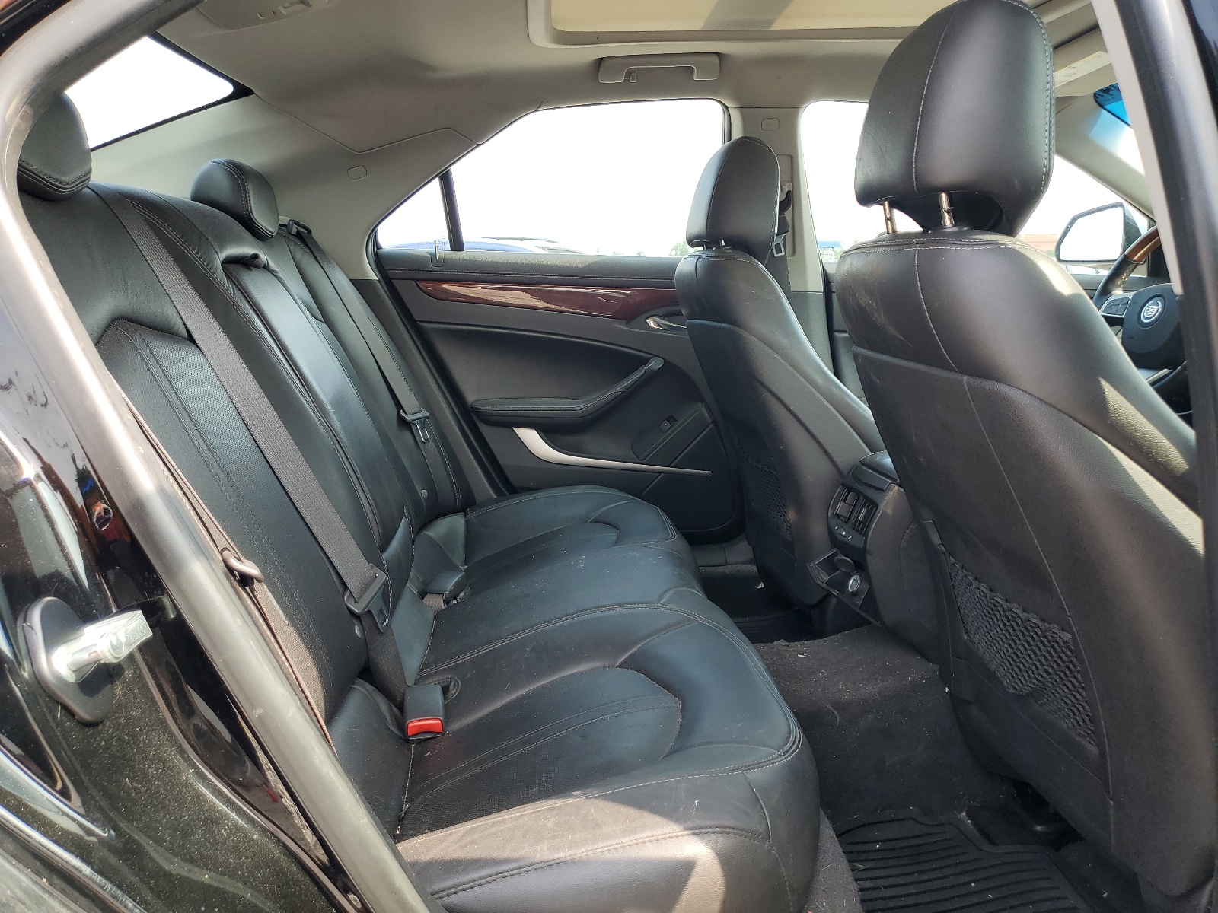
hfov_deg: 67.3
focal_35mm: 26
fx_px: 915
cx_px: 609
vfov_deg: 53.1
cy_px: 456
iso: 50
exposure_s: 1/278
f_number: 1.5
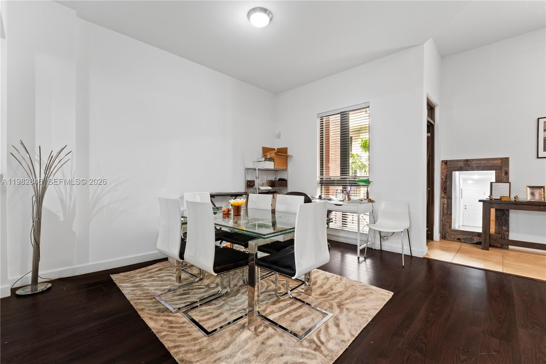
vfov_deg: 77.3
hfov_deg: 100.4
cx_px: 273
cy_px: 182
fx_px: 227
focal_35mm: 15
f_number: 9
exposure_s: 13
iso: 100
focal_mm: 10
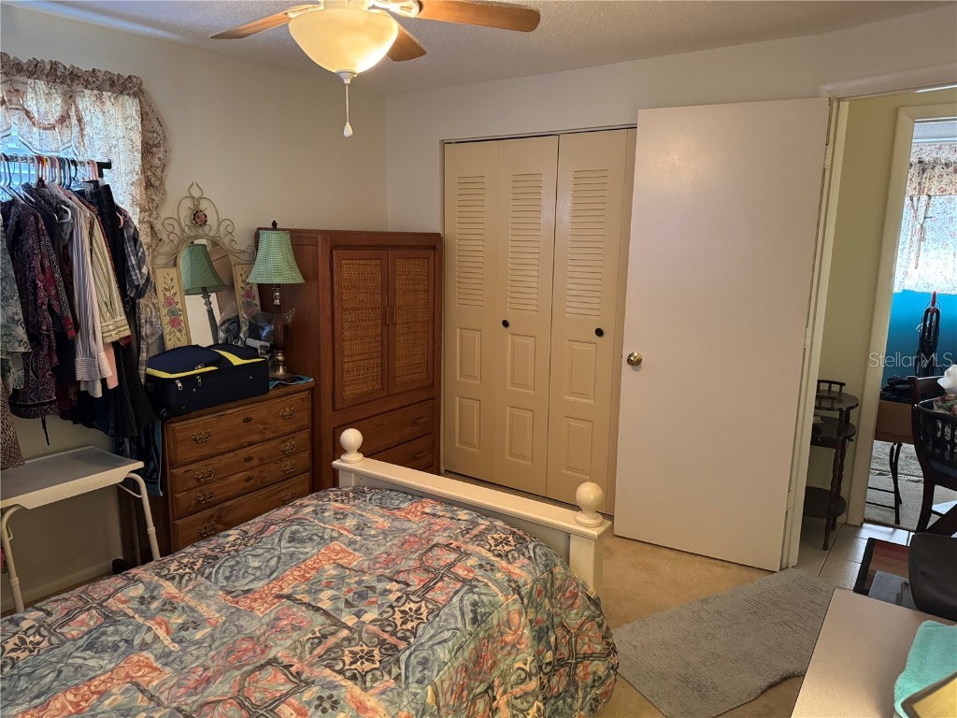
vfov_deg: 56.8
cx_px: 478
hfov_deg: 71.6
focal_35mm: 24
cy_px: 359
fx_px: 664
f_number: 1.78
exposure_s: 1/60
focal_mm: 6.76
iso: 800
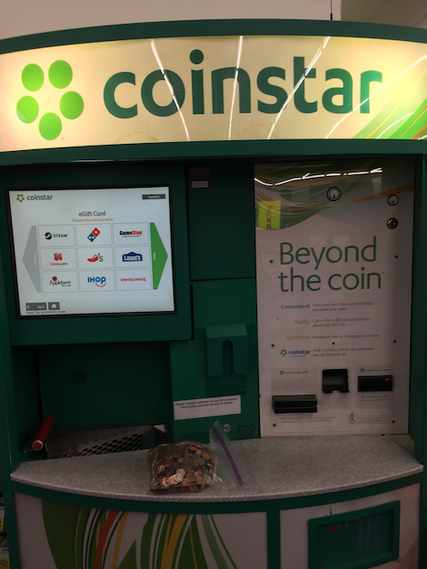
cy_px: 284
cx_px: 214
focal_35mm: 29
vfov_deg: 61.7
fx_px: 477
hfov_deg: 48.2
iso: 32
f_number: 2.2
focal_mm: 4.15
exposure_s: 1/40
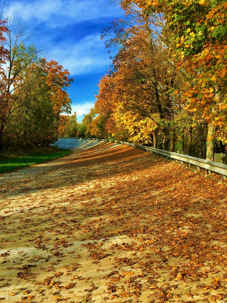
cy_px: 156
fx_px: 341
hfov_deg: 36.8
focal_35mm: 39
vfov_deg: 47.9
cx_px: 117
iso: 32
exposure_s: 1/989
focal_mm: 4.15
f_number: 2.2
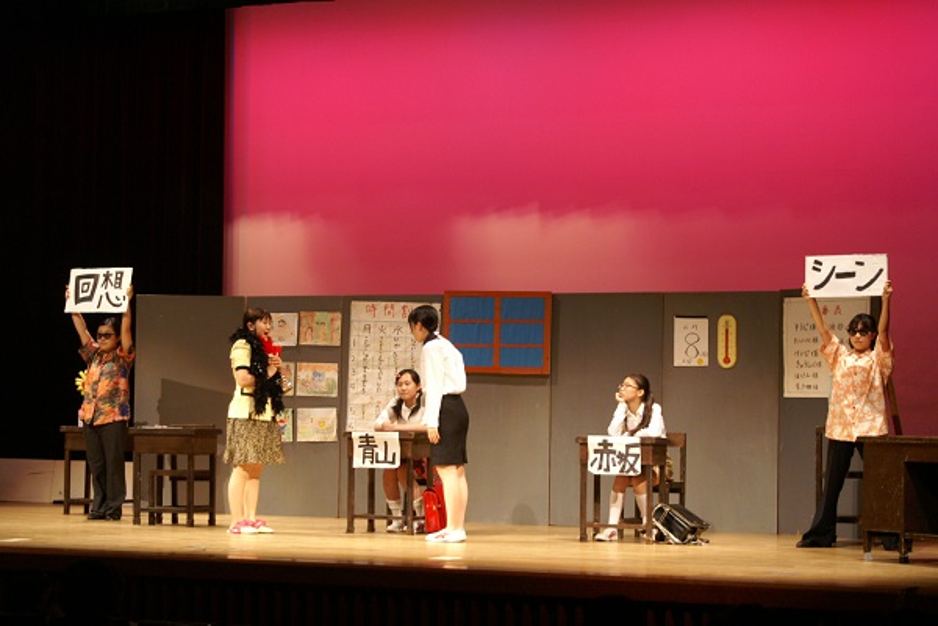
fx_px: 1954
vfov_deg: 18.2
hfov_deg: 27.0
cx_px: 469
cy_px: 313
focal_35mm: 75
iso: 800
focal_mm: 50
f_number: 5.6
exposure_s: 1/25
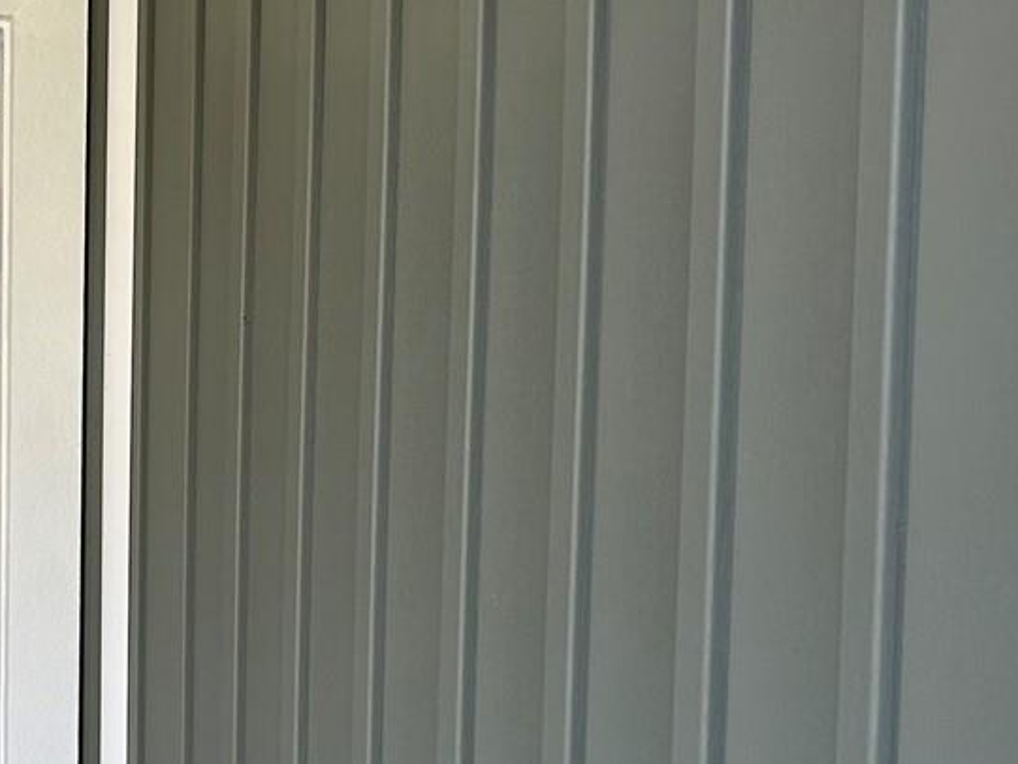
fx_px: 2088
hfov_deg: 25.7
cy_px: 790
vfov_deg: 20.0
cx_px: -55
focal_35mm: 71
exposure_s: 1/296
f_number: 1.78
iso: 80
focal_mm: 6.86
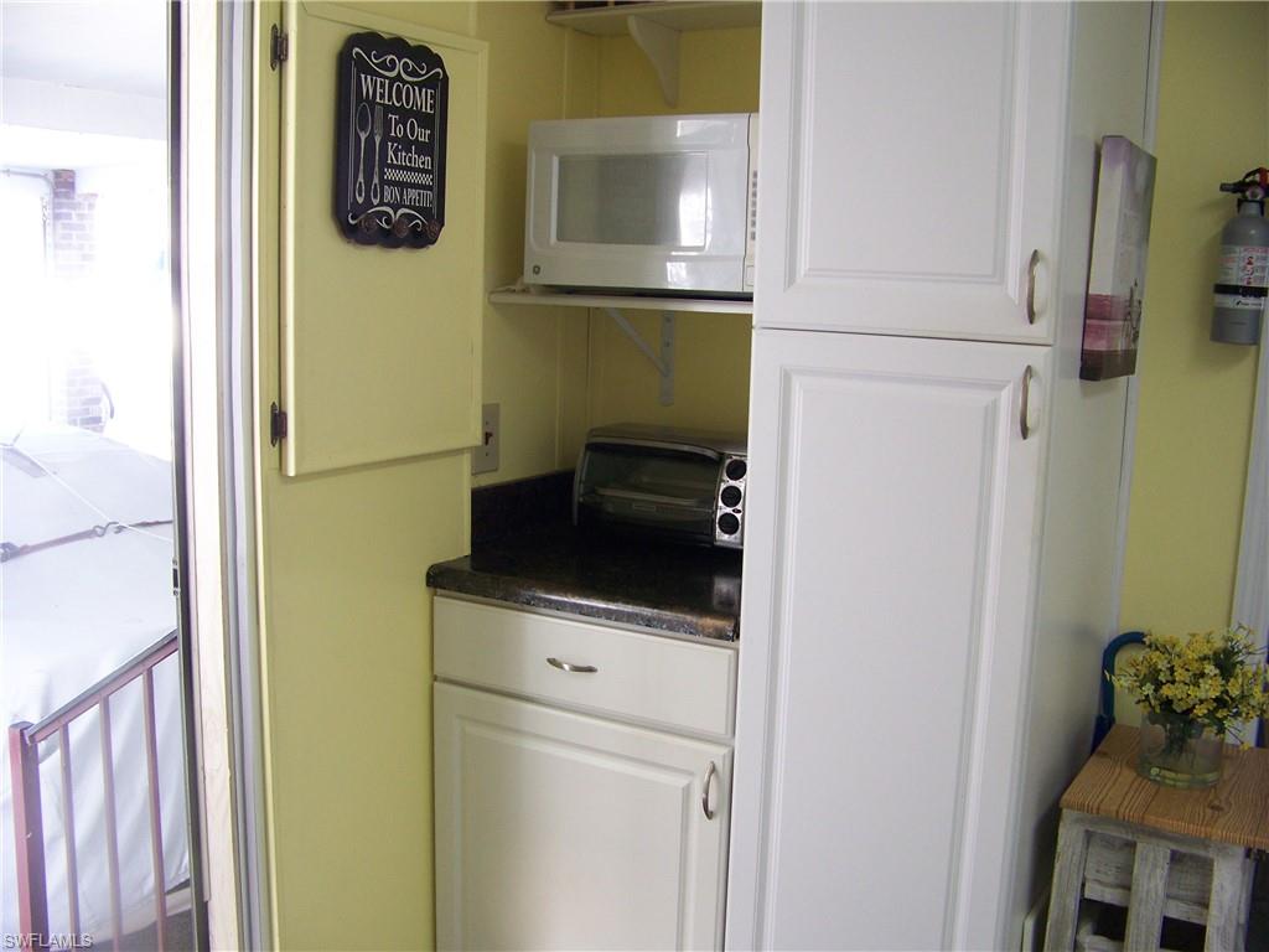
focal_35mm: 36
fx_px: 1320
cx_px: 634
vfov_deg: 39.7
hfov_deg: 51.4
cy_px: 476
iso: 125
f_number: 2.8
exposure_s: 1/30
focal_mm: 5.85
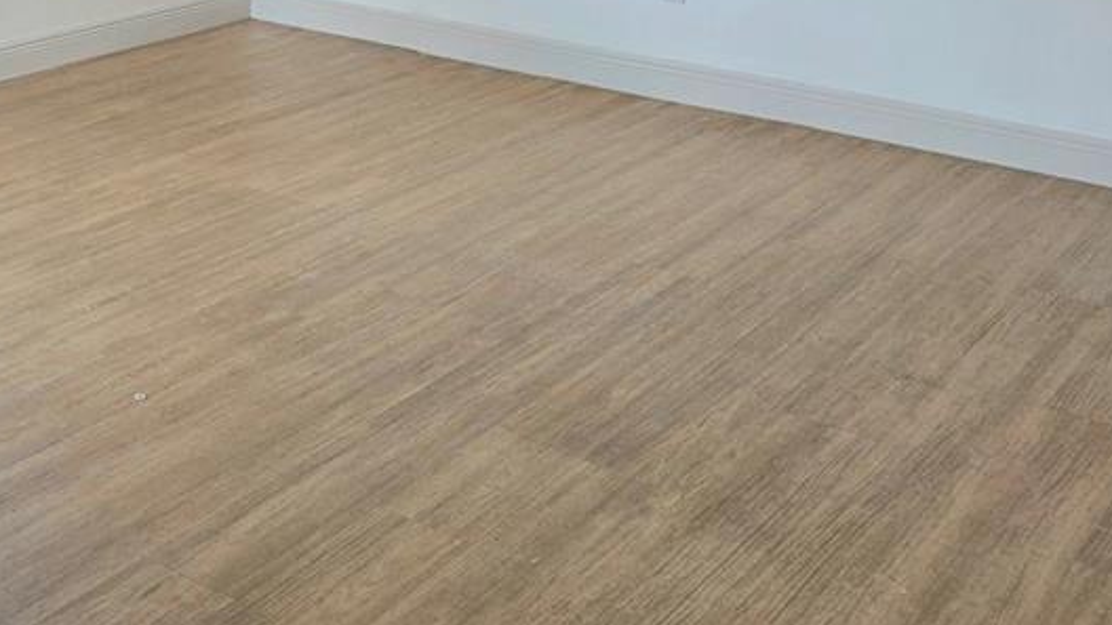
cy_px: -114
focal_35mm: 57
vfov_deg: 19.9
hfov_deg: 35.4
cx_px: 219
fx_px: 1681
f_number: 1.7
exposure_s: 1/120
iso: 50
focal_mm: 6.3
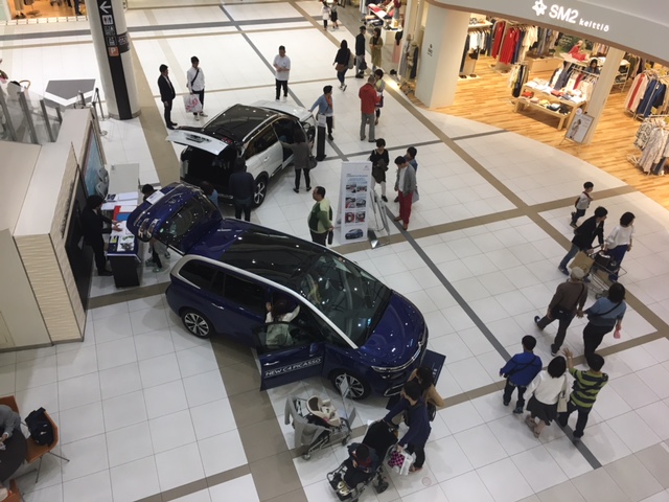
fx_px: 560
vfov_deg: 48.2
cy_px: 251
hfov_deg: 61.7
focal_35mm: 29
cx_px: 334
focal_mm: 4.15
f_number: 2.2
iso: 32
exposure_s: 1/30
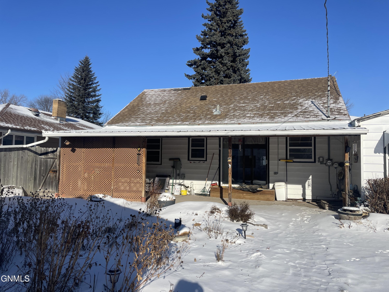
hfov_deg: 67.3
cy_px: 146
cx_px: 194
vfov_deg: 53.1
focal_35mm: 26
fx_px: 292
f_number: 1.6
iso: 32
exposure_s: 1/5814
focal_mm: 4.2
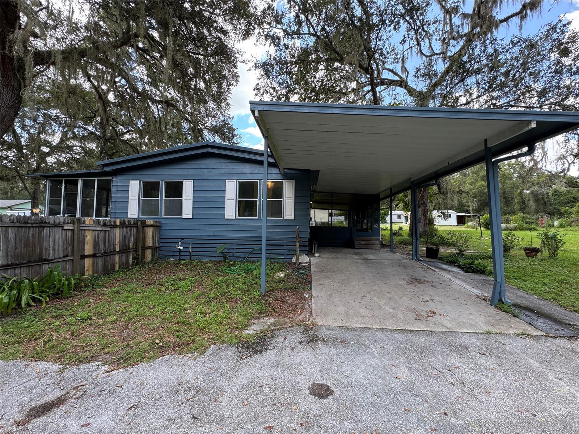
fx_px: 234
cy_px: 217
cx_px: 290
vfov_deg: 85.7
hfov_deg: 102.1
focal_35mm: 14
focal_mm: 2.22
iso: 40
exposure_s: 1/143
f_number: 2.2
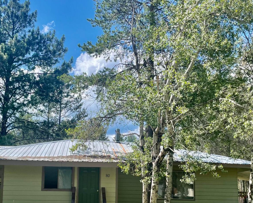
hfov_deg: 41.1
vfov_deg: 32.7
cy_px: 157
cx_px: 111
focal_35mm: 45
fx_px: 337
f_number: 1.6
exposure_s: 1/1642
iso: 32
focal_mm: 4.2
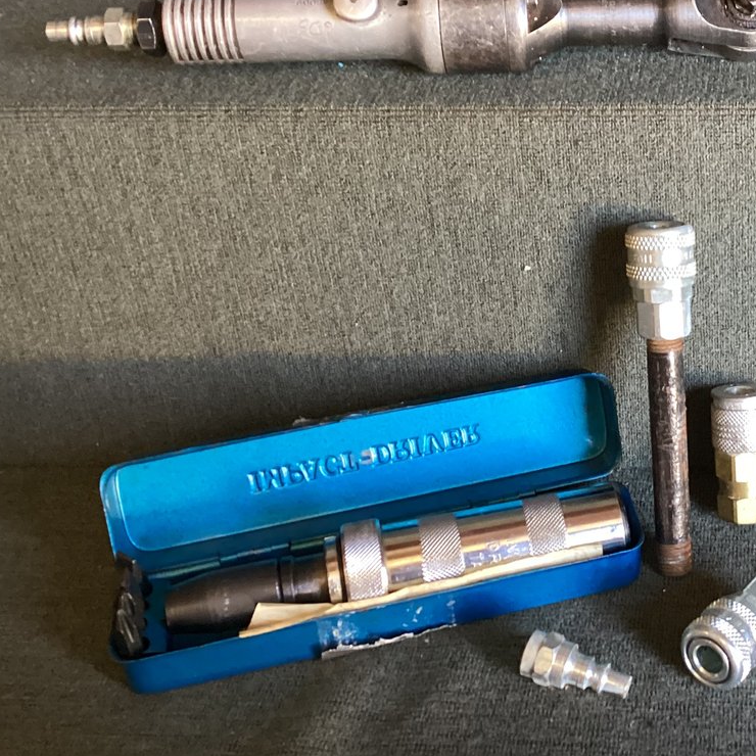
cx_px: 699
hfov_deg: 29.2
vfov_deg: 30.3
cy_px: 250
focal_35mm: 56
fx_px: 1384
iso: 250
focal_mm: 3.3
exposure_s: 1/40
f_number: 2.4
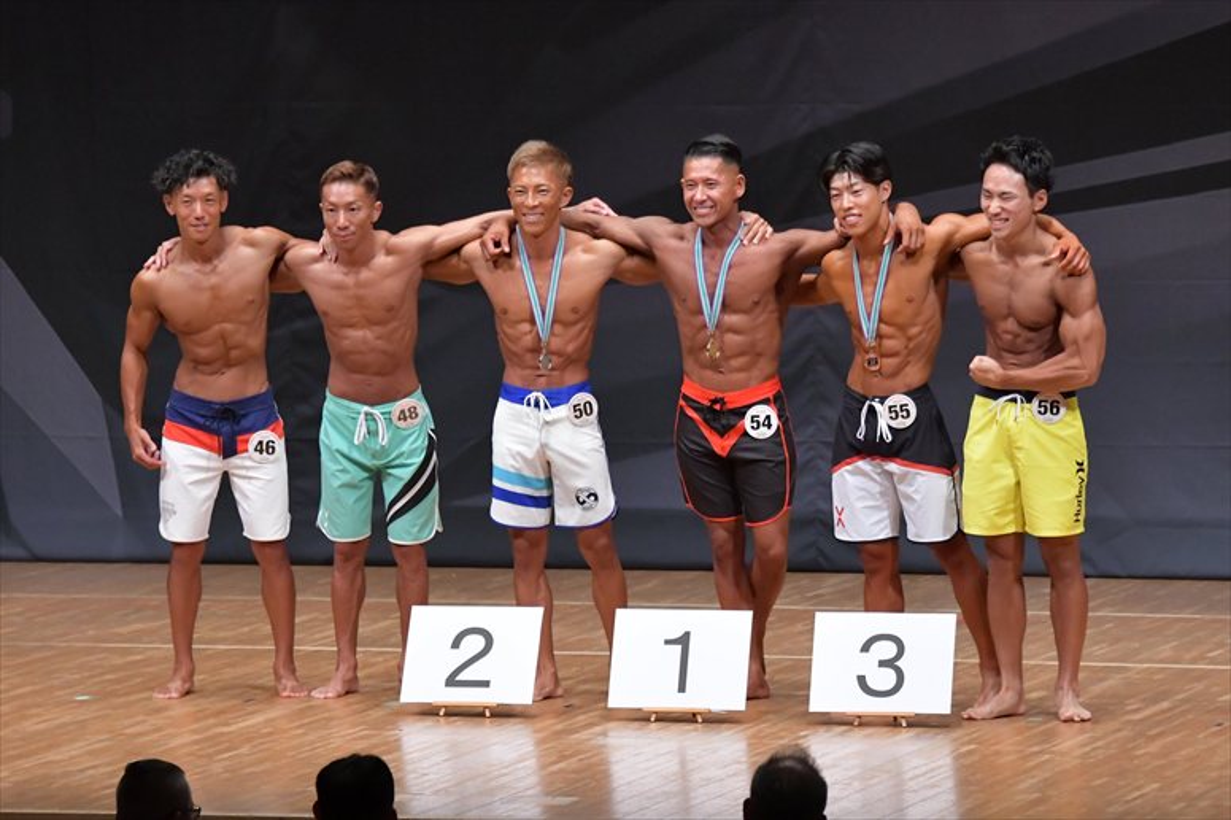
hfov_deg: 9.2
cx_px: 616
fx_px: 7690
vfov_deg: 6.1
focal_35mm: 225
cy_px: 410
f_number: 5.6
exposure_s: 1/400
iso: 6400
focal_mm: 150
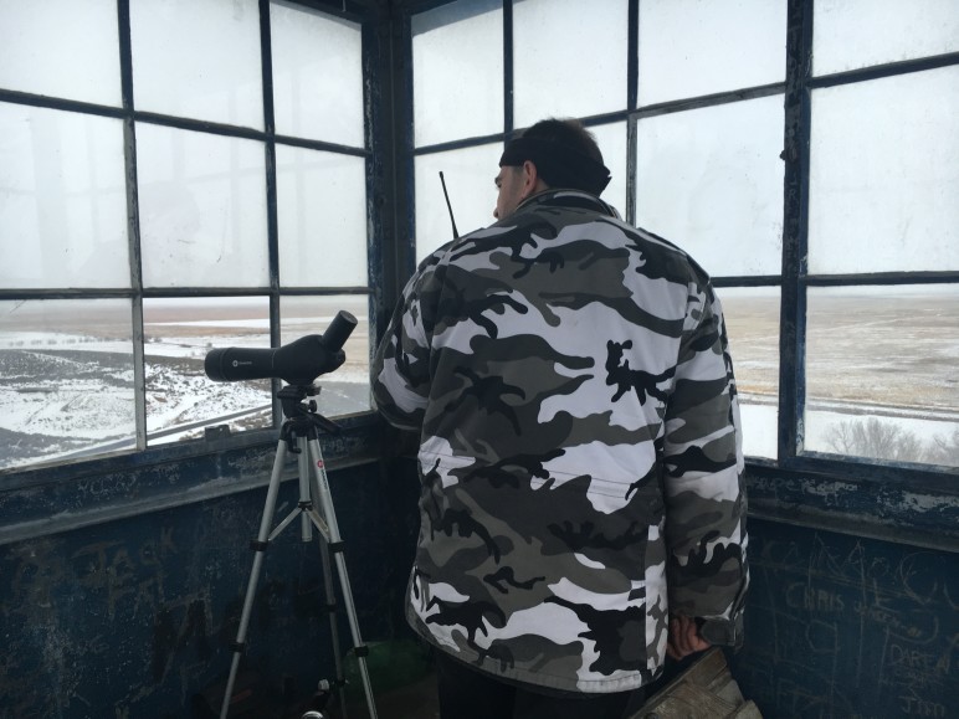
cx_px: 480
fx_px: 803
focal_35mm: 29
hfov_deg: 61.7
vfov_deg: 48.2
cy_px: 360
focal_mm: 4.15
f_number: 2.2
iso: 40
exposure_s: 1/120
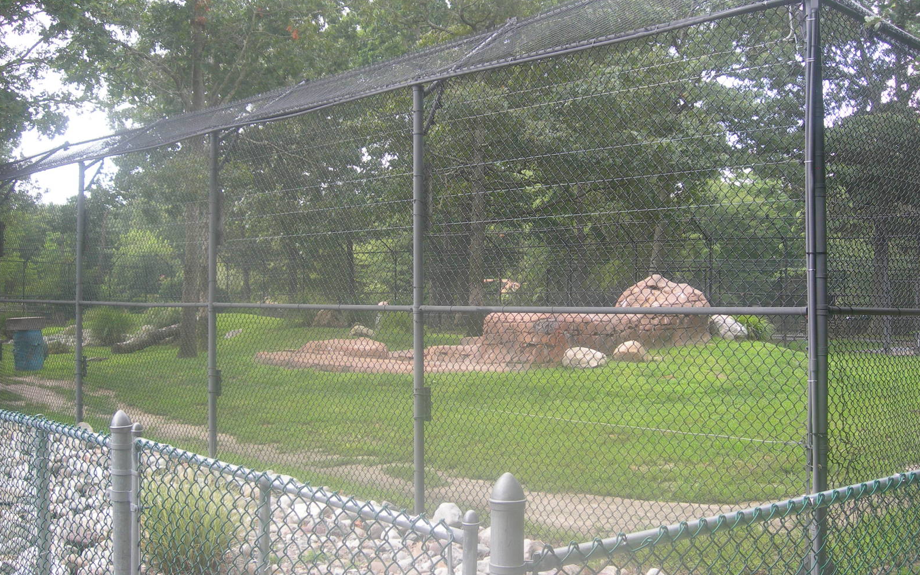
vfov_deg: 31.2
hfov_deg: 48.2
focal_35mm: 41
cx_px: 466
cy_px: 315
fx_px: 1028
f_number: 2.8
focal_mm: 7.8
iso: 50
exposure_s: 1/164
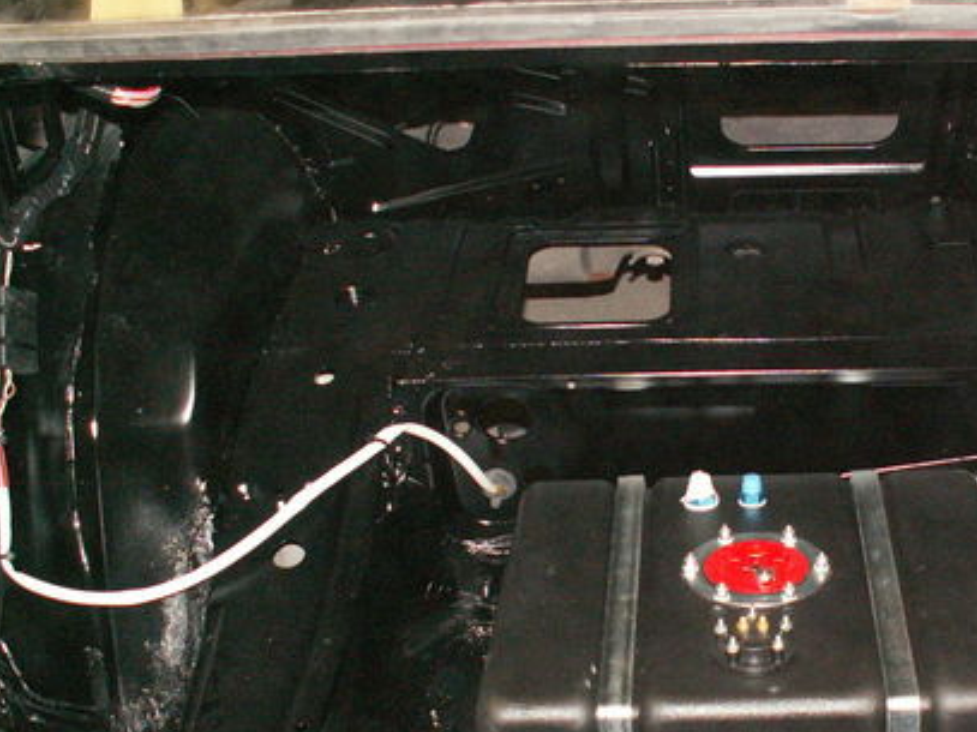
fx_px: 1552
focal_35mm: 55
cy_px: 523
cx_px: 756
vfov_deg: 26.3
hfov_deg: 34.1
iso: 160
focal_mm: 5.86
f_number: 2.8
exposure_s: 1/40
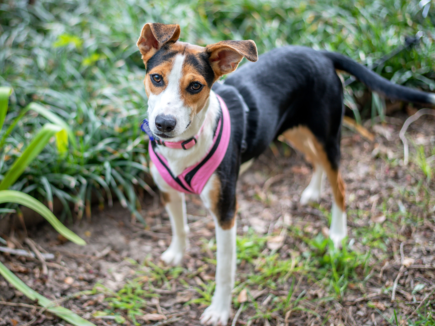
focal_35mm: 55
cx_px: 206
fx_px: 691
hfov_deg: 34.9
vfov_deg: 26.6
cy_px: 162
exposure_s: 1/500
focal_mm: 50
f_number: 2
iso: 250
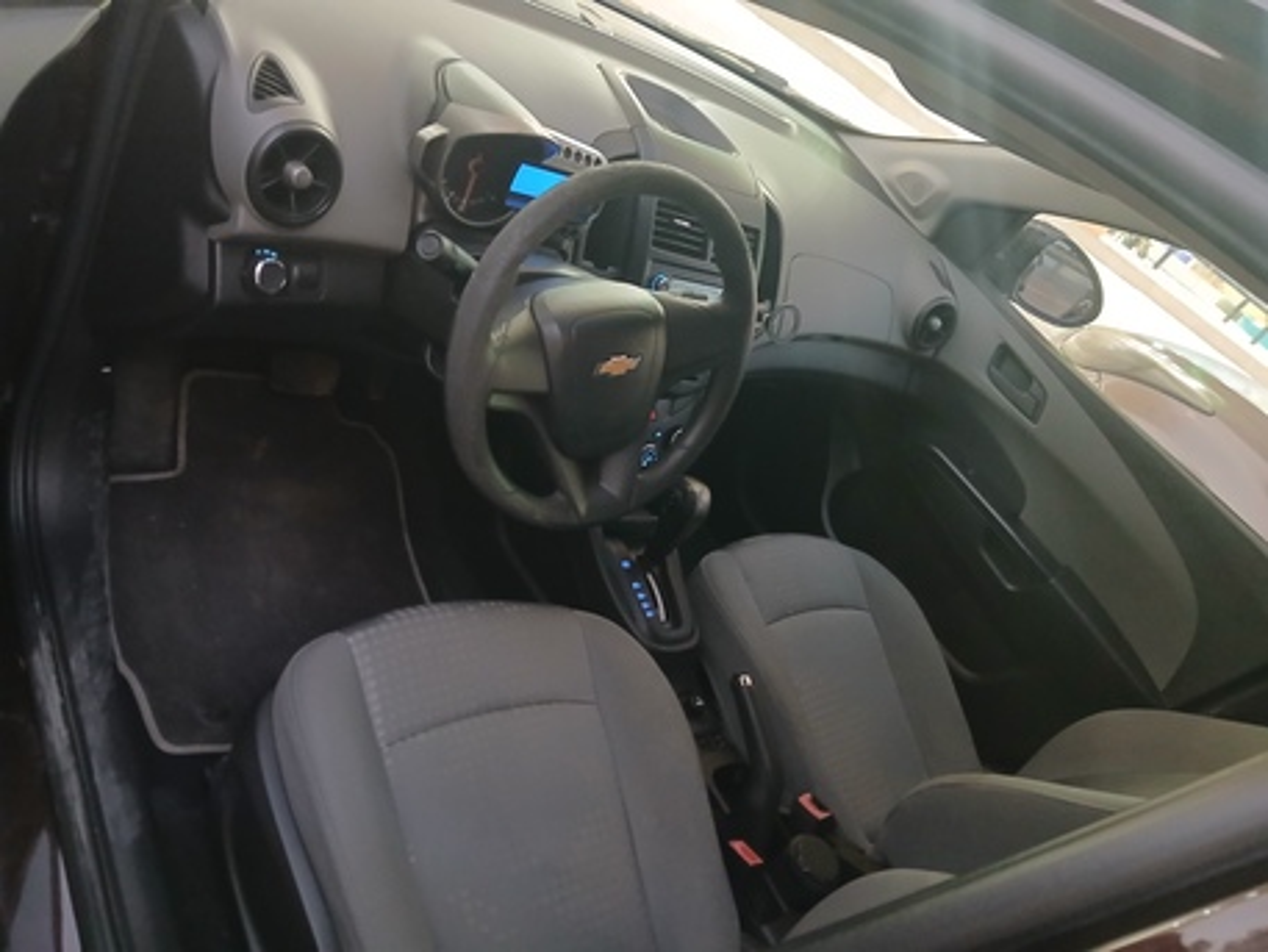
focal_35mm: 26
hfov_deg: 67.3
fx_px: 953
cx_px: 634
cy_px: 476
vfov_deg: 53.1
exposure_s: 1/16.7
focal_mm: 3.98
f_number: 1.8
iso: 800
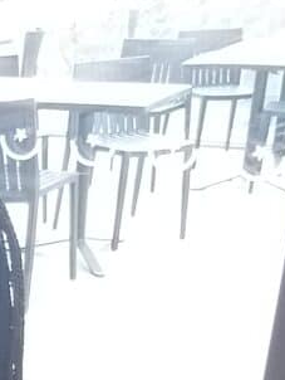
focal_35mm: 73
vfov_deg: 25.2
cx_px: -152
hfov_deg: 17.9
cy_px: 390
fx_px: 800
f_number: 2.2
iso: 250
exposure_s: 1/17
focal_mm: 1.95
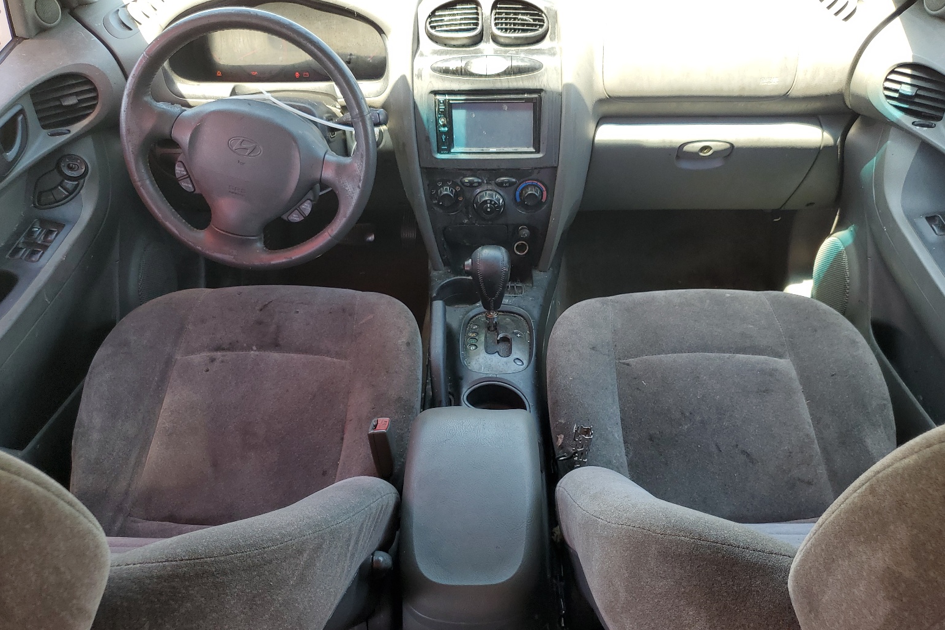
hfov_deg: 65.5
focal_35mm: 28
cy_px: 300
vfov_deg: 46.4
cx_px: 485
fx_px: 735
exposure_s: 1/137
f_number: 1.5
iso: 50
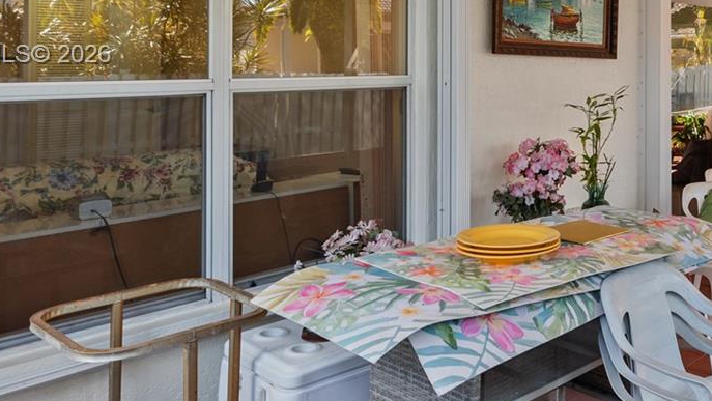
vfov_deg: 29.5
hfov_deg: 47.3
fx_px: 737
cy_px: 56
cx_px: 618
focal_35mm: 39
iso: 160
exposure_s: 1/40
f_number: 5
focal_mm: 16
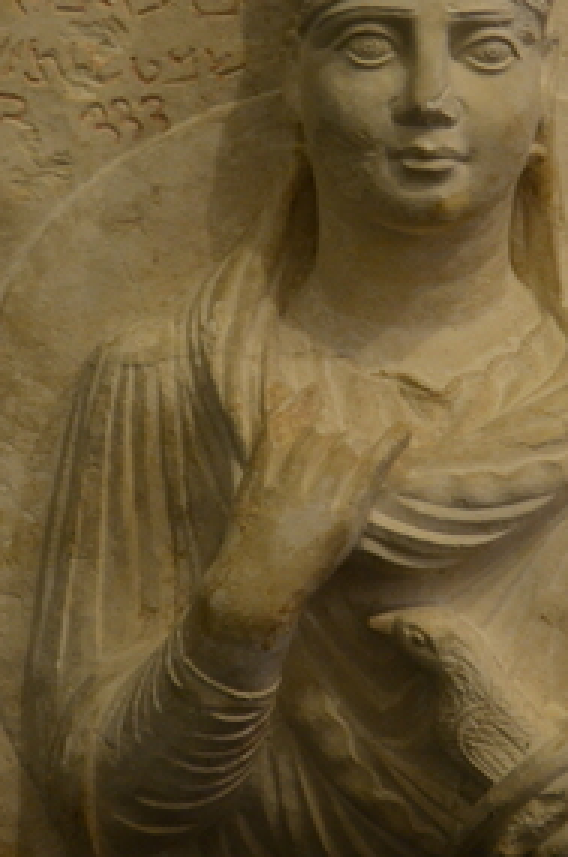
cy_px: 340
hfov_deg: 11.5
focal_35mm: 119
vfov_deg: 17.2
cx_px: 415
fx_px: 2826
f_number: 4.2
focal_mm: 34
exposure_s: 1/8
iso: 1250
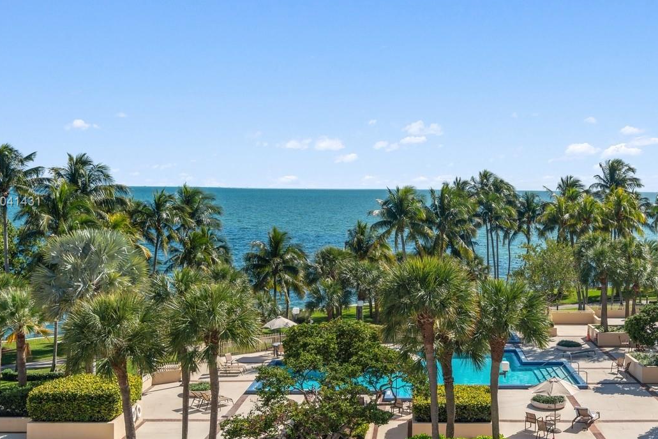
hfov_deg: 42.9
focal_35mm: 45
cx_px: 451
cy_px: 203
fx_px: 823
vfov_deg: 29.9
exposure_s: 1/640
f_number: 8
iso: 200
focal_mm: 29
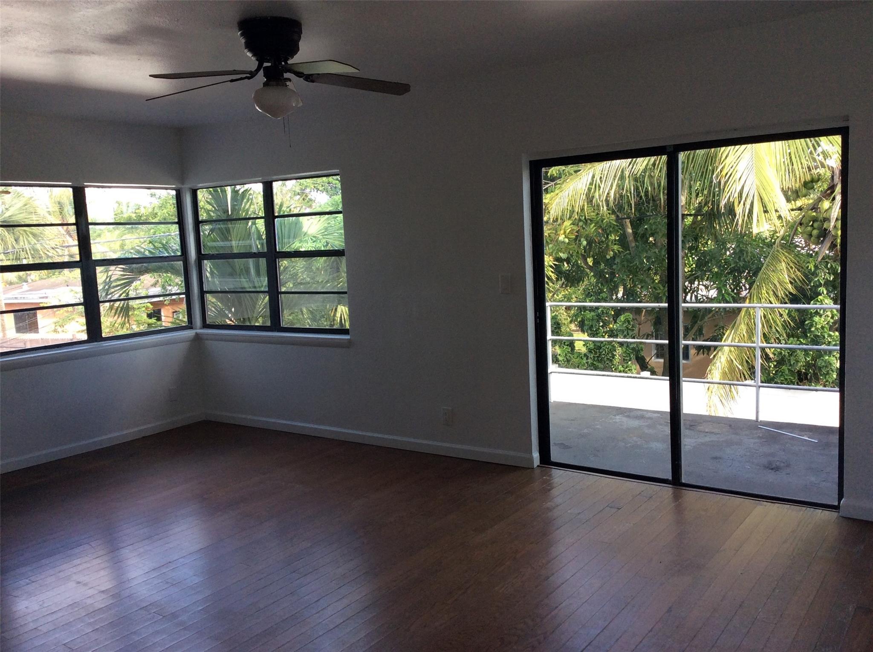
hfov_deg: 56.9
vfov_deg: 44.0
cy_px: 326
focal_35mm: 32
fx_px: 806
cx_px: 436
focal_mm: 3.3
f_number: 2.4
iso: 50
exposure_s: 1/120
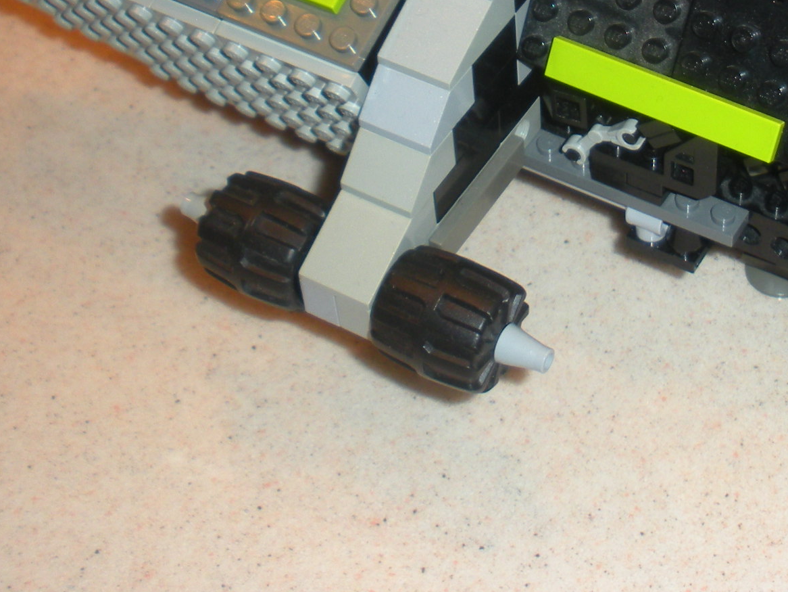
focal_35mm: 80
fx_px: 1821
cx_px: 645
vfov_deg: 18.0
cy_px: 11
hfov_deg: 24.0
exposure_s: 1/31.1
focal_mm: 6.3
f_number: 3.5
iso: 64
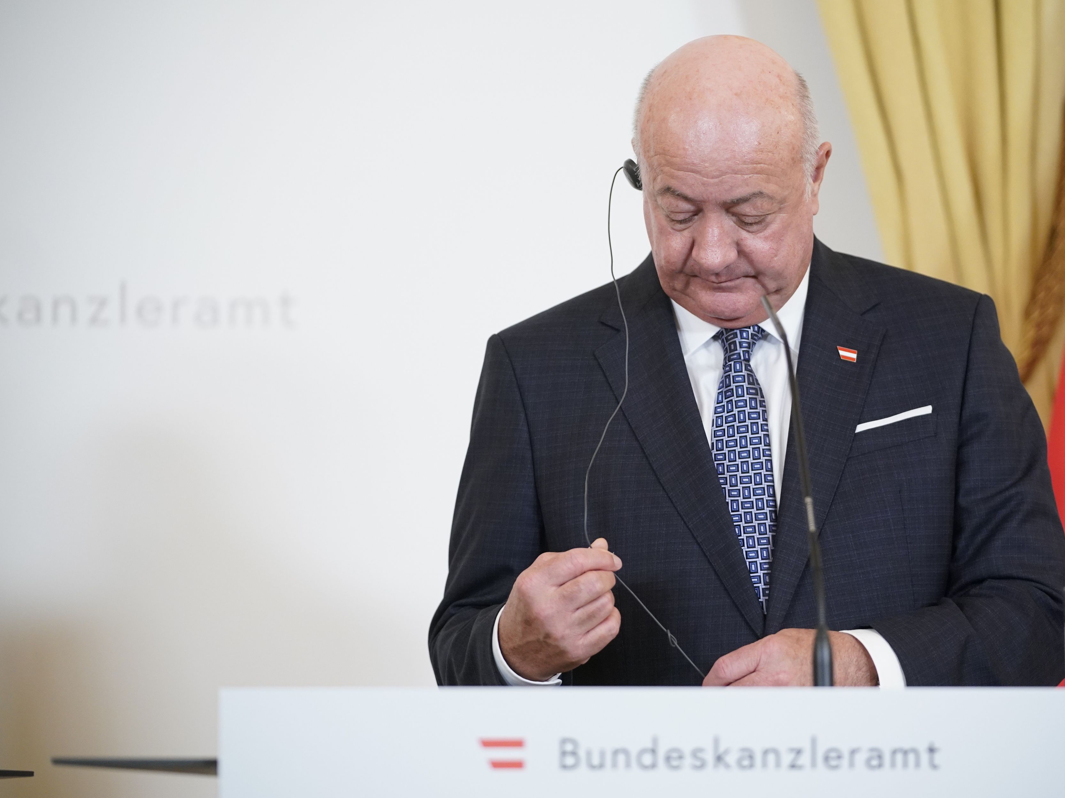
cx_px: 623
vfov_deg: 10.9
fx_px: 4184
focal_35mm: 136
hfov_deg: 14.5
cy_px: 388
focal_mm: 118
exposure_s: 1/320
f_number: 2.8
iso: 3200
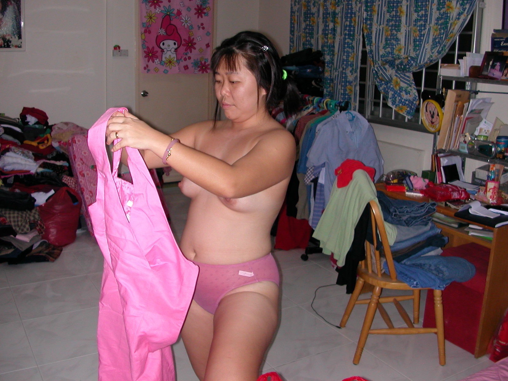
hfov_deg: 50.1
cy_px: 190
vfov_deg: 38.7
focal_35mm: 37
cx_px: 254
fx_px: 543
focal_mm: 5.6
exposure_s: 1/59.9
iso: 100
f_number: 2.7
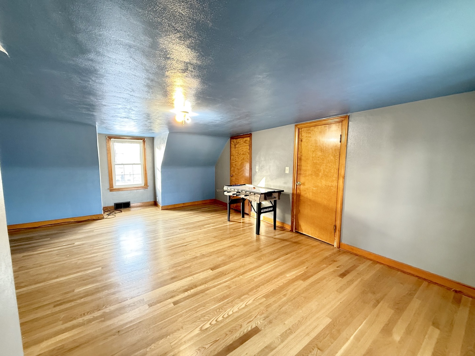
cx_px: 238
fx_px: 192
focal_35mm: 14
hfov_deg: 102.1
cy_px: 178
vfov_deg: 85.7
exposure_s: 1/17
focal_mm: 2.22
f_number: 2.2
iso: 400
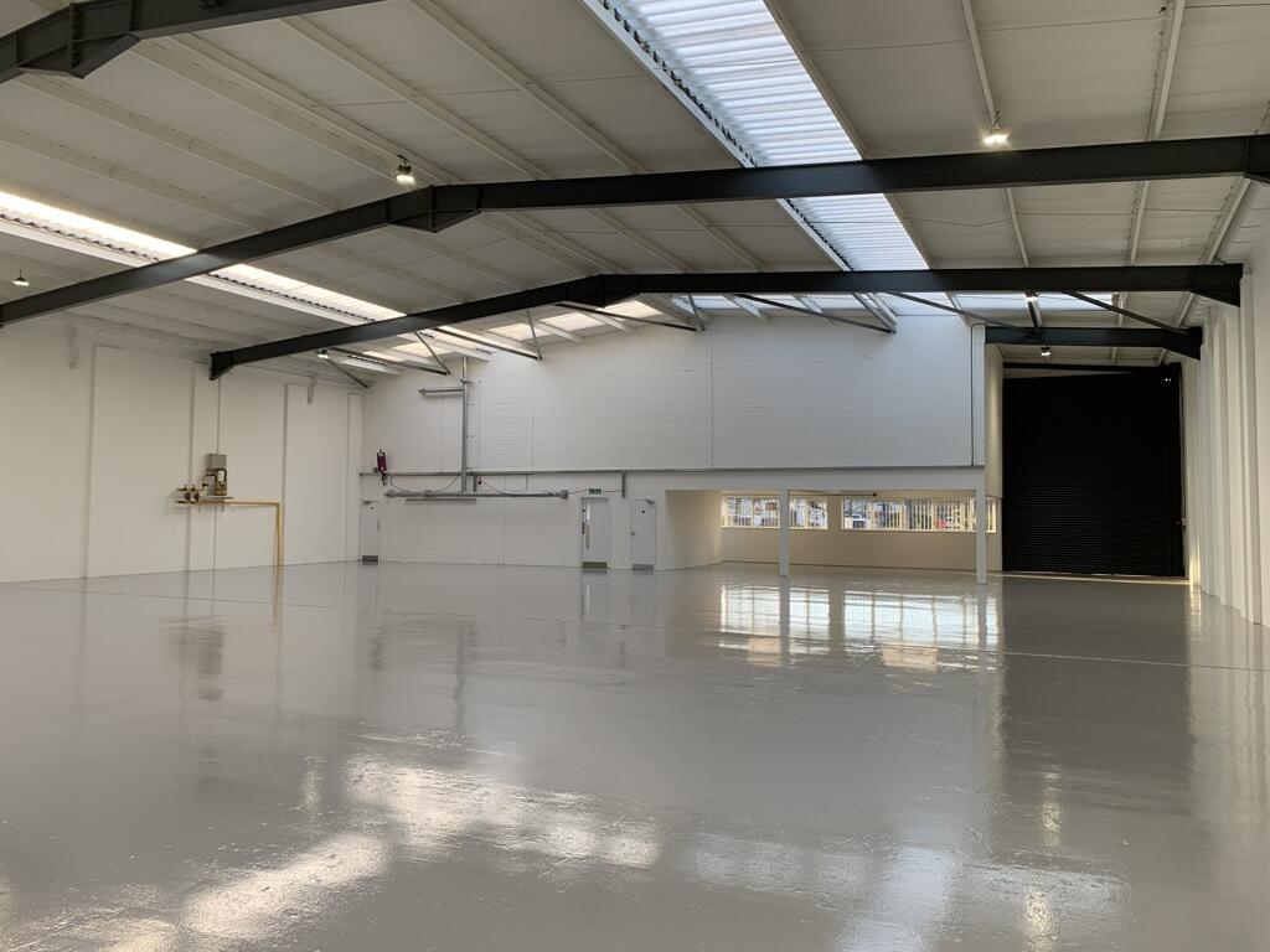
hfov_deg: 67.3
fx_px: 954
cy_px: 476
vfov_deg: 53.1
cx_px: 635
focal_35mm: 26
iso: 50
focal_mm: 4.25
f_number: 1.8
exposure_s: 1/121
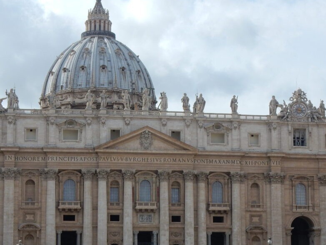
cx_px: 138
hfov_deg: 20.0
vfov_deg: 15.1
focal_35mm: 98
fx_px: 923
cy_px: 124
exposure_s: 1/1000
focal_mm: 12.6
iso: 125
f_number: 4.8
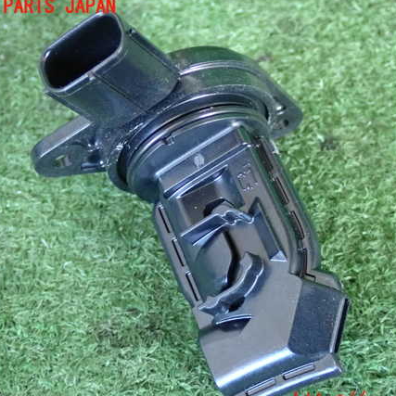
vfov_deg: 24.0
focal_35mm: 72
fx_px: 932
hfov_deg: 24.0
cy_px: 204
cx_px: 225
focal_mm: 10.35
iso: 1250
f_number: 3.5
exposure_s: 1/40
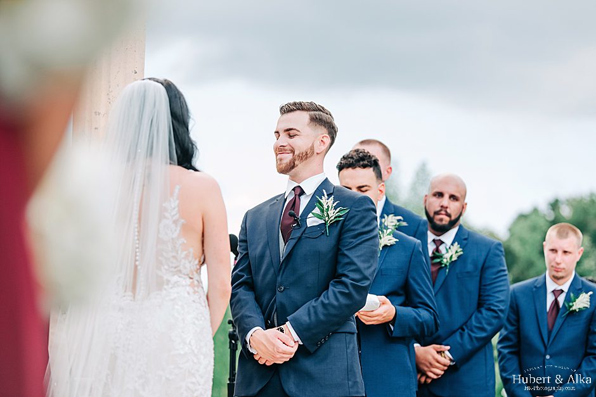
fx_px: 1821
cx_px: 298
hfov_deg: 18.6
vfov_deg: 12.5
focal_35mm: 110
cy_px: 198
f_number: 2.8
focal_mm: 110
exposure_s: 1/640
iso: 320
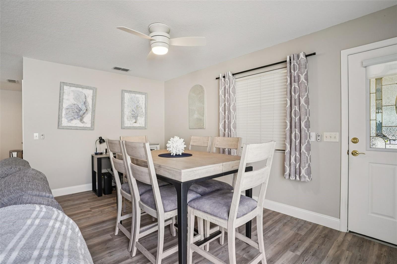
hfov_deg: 93.3
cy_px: 132
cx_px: 198
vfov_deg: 70.4
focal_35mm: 17
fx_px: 187
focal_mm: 17
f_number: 8
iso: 400
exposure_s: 1/25
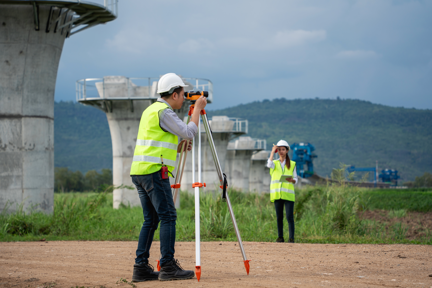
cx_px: 216
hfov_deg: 19.3
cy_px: 144
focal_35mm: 106
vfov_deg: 12.9
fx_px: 1272
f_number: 4.5
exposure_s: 1/500
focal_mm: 106
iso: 250
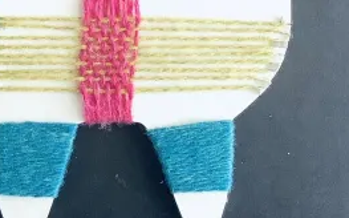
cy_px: -89
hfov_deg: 23.0
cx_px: 130
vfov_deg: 13.8
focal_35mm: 90
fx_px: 855
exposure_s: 1/50
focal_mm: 3.3
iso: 200
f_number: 2.4
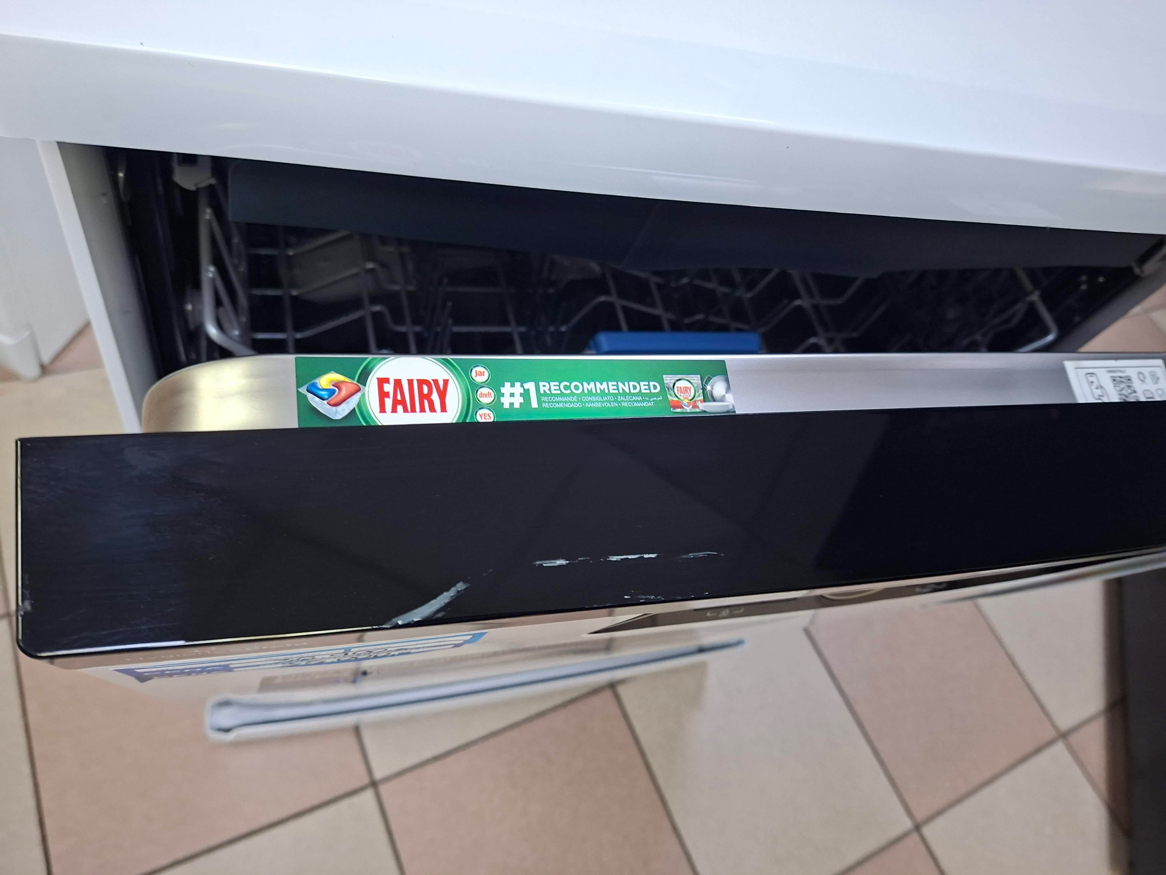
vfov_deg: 58.9
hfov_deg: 73.9
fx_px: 775
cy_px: 438
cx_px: 583
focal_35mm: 23
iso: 250
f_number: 1.8
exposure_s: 1/50
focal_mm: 5.54
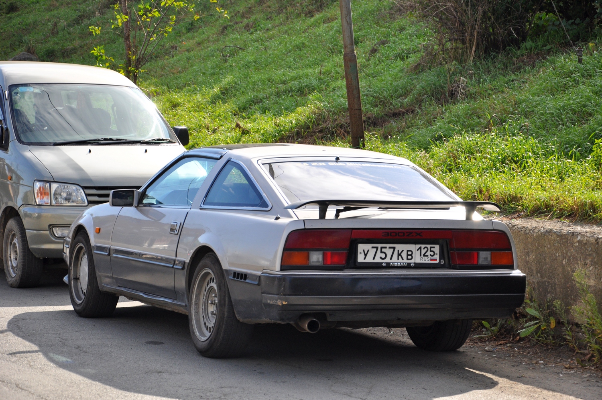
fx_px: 1879
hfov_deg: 18.2
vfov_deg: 12.1
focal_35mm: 112
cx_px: 301
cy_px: 200
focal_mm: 75
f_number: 5.3
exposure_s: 1/1250
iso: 400
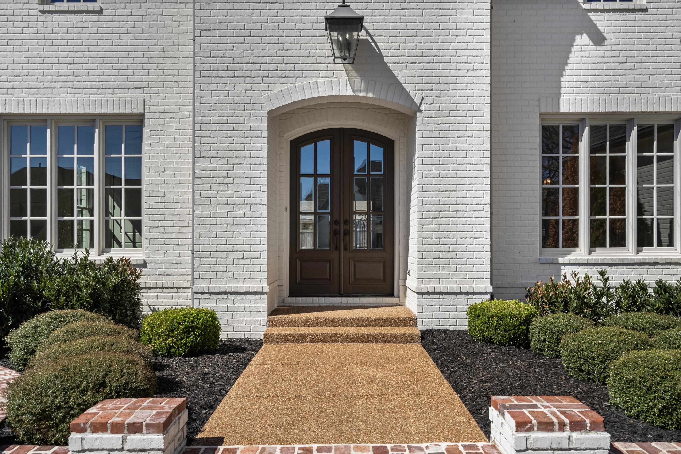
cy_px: 227
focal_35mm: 30
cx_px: 340
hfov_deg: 61.9
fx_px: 567
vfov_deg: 43.6
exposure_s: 1/1250
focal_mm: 30
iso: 1250
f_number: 9
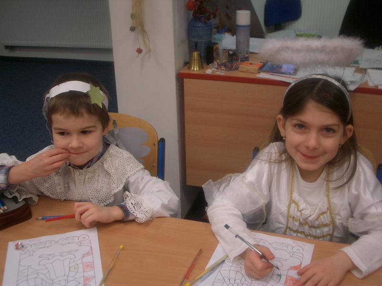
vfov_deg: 35.1
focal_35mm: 41
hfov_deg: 45.8
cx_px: 191
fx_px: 452
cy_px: 143
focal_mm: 6.8
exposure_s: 1/60
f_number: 2.8
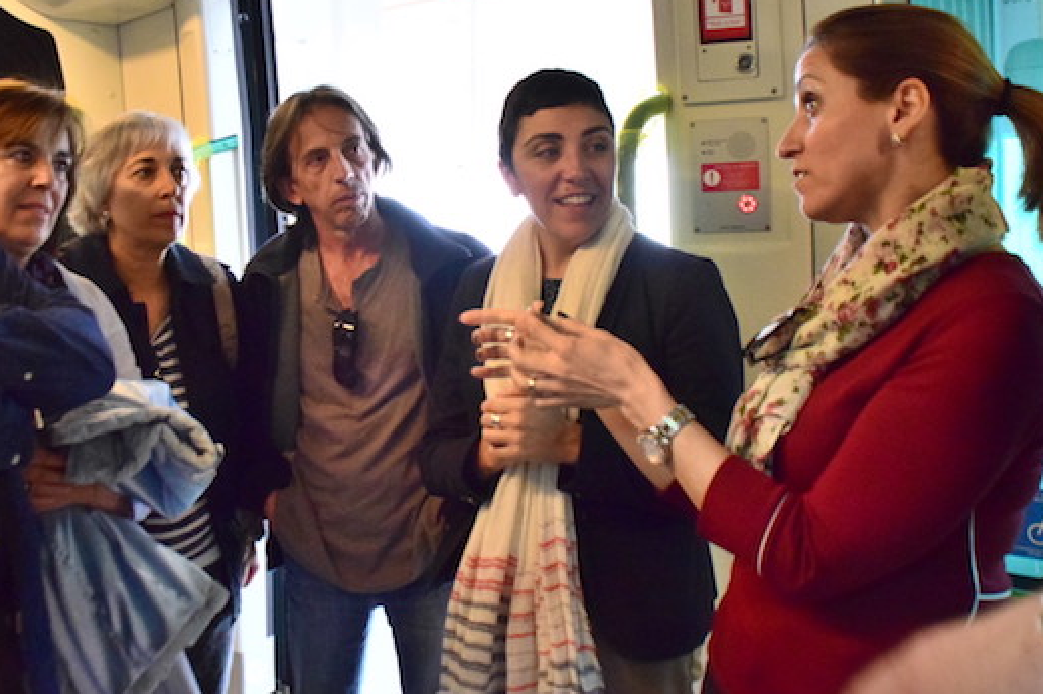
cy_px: 287
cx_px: 413
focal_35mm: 37
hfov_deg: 51.5
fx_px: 1072
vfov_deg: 35.8
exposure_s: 1/160
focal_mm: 18
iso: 3200
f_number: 6.3
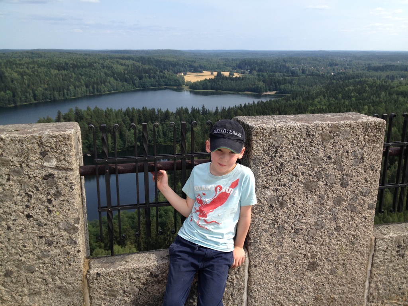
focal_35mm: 35
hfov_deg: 52.6
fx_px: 413
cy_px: 153
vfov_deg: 40.7
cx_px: 204
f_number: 2.4
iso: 50
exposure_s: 1/1227
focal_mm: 4.28
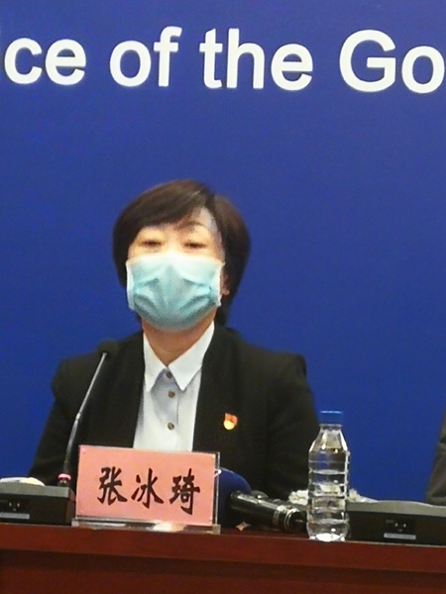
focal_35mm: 192
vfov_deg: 10.3
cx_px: 223
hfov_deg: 7.7
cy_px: 297
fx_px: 3298
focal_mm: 3.95
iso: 160
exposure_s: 1/30
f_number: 2.2
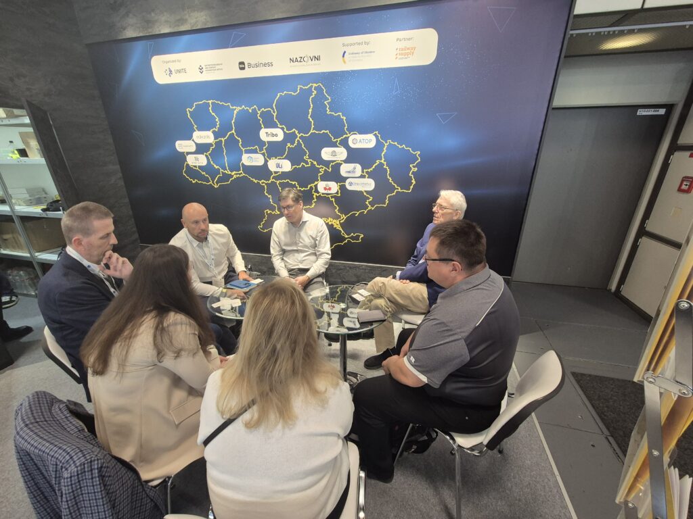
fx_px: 260
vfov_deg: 89.9
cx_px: 346
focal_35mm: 13
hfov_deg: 106.2
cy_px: 260
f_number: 2.2
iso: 125
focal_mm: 2.2
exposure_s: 1/50
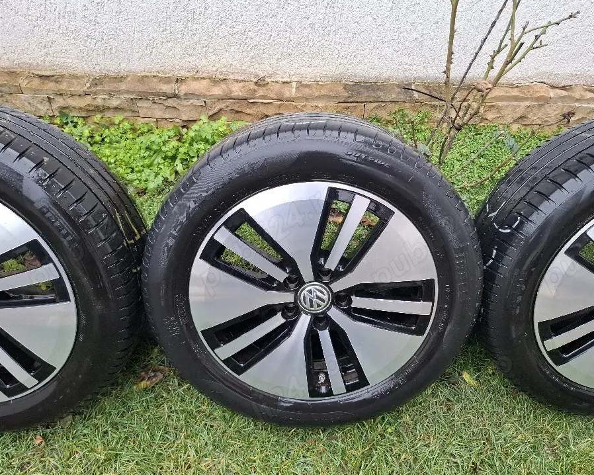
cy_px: 241
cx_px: 314
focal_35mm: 25
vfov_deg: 56.8
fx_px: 439
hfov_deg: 68.1
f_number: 1.8
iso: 50
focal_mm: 5.54
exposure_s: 1/100
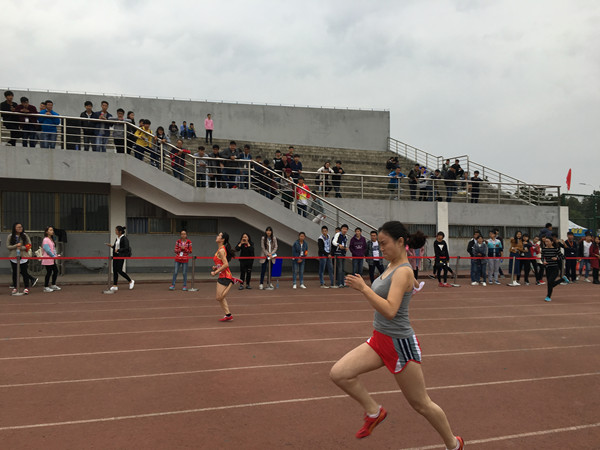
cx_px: 300
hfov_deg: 61.7
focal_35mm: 29
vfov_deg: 48.2
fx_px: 503
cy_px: 225
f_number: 2.2
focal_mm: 4.15
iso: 25
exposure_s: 1/601
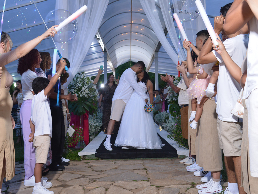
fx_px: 306
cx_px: 133
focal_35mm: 41
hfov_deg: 45.8
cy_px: 90
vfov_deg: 35.1
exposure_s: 1/60
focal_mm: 35
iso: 2200
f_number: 5.6
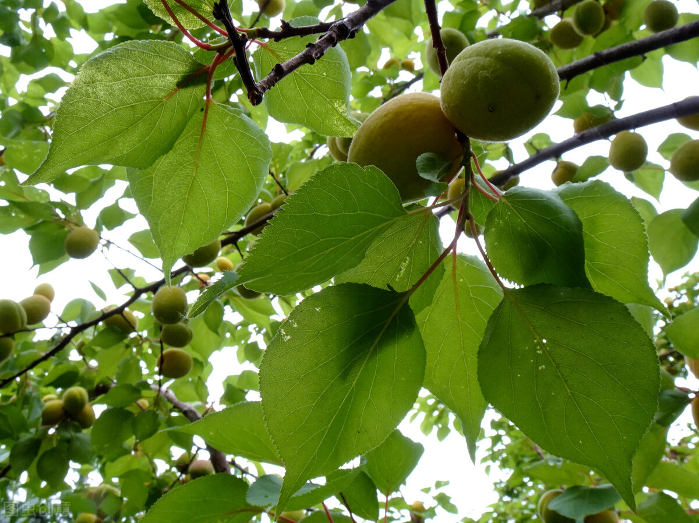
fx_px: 646
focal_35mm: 32
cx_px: 350
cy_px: 262
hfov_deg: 56.9
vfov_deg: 44.1
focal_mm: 5.41
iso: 320
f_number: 6.3
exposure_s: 1/40
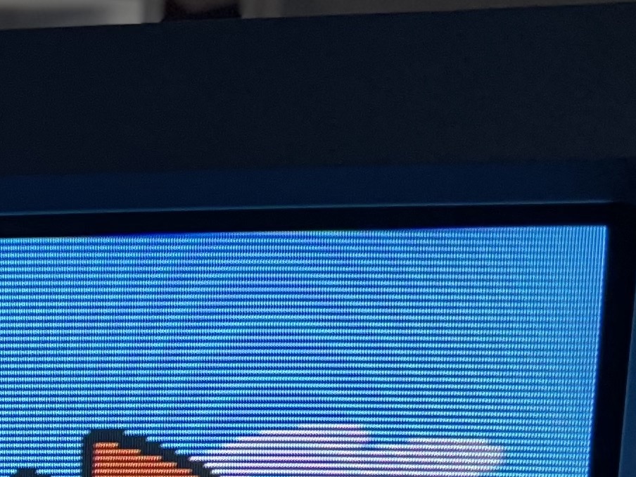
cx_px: -220
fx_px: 2131
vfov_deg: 11.8
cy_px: 872
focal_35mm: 116
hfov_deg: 16.0
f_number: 1.5
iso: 160
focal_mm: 5.7
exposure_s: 1/60
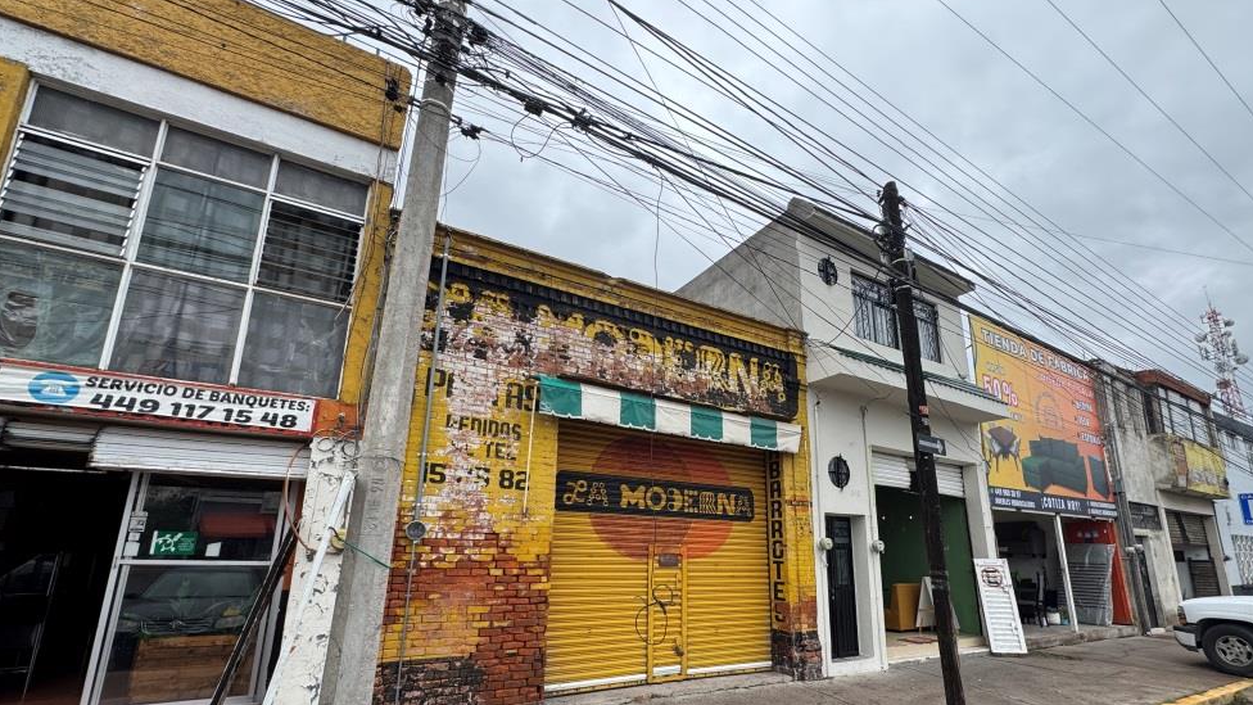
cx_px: 652
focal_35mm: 16
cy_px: 440
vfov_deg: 66.1
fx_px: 532
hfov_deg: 99.3
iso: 40
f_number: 2.2
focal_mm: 2.22
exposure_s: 1/771
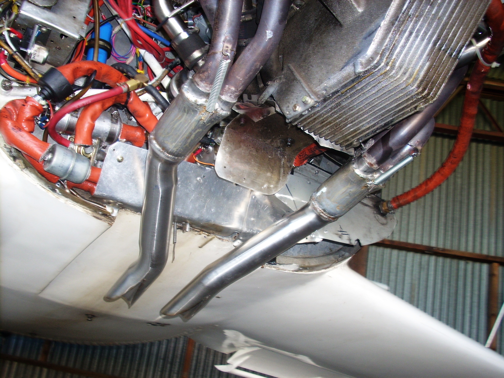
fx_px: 539
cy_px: 189
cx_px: 252
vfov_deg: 38.7
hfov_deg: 50.1
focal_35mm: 37
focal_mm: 6.2
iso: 64
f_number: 2.8
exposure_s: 1/30
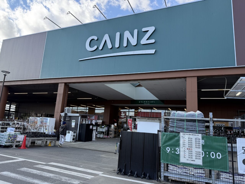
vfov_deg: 56.8
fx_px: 170
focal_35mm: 24
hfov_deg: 71.6
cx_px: 122
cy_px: 92
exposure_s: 1/757
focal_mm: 6.76
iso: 80
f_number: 1.78
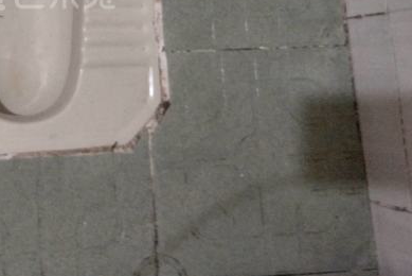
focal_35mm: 47
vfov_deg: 26.7
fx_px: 538
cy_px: -18
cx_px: 31
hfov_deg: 38.6
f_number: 2
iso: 522
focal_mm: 3.79
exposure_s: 1/14.3
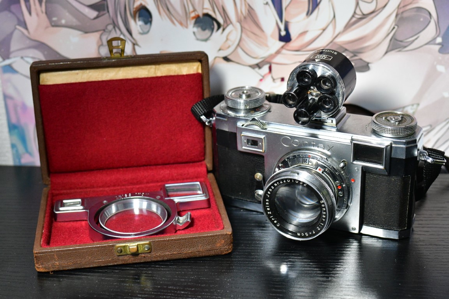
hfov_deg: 37.9
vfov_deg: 25.8
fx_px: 655
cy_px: 150
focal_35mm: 52
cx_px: 224
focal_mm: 35
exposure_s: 1/60
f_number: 5
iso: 2000
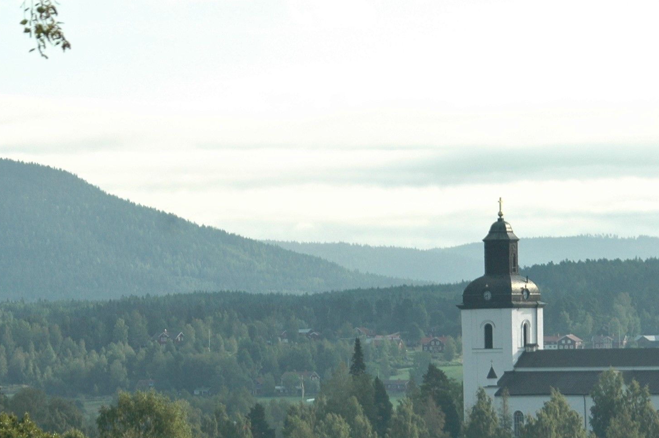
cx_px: 304
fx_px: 4408
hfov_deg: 8.5
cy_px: 406
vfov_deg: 5.7
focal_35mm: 241
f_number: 6.3
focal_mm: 78
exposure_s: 1/500
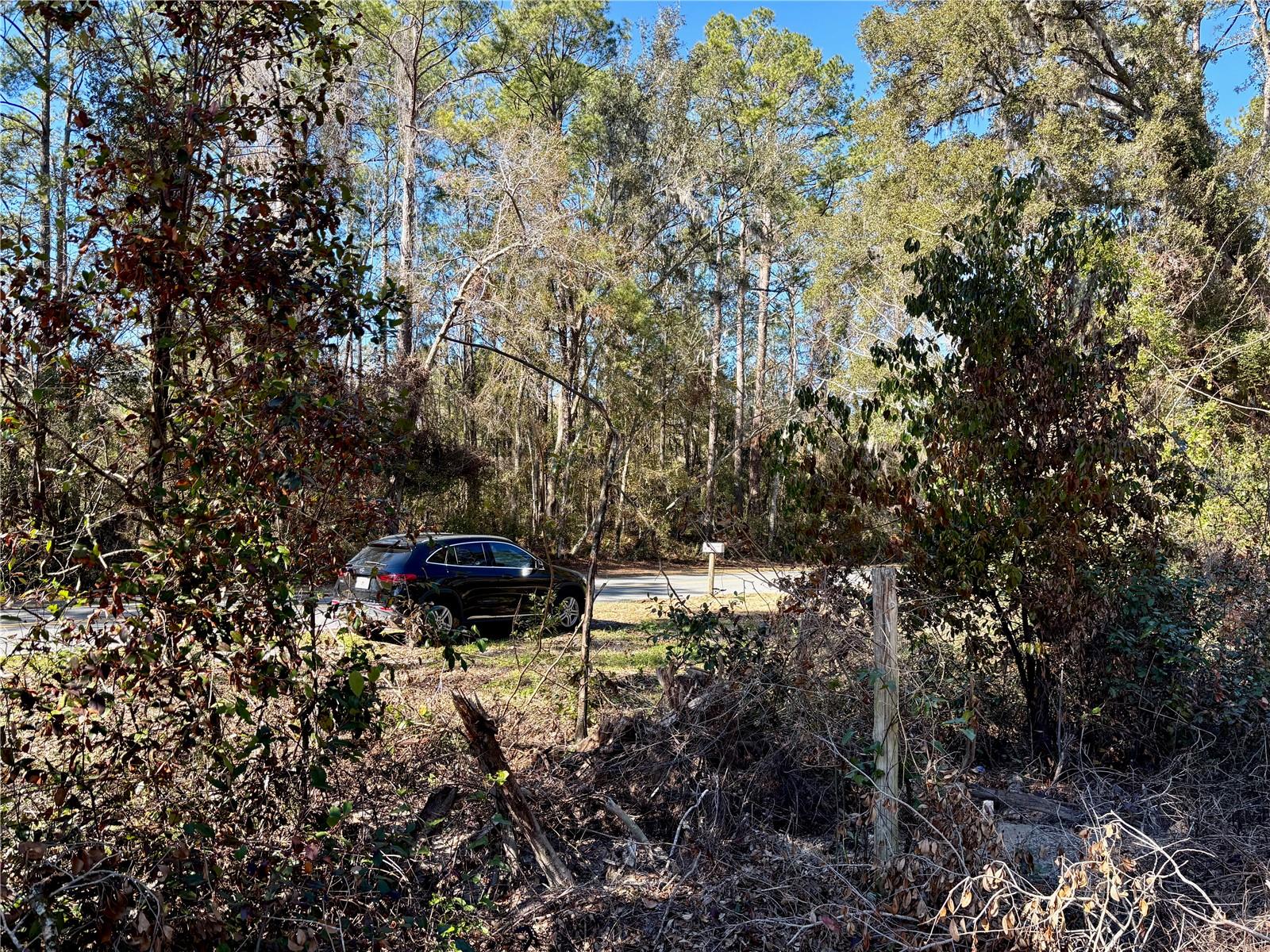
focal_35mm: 26
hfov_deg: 67.3
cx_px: 635
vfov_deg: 53.1
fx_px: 954
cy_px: 476
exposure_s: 1/539
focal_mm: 5.96
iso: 50
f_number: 1.6
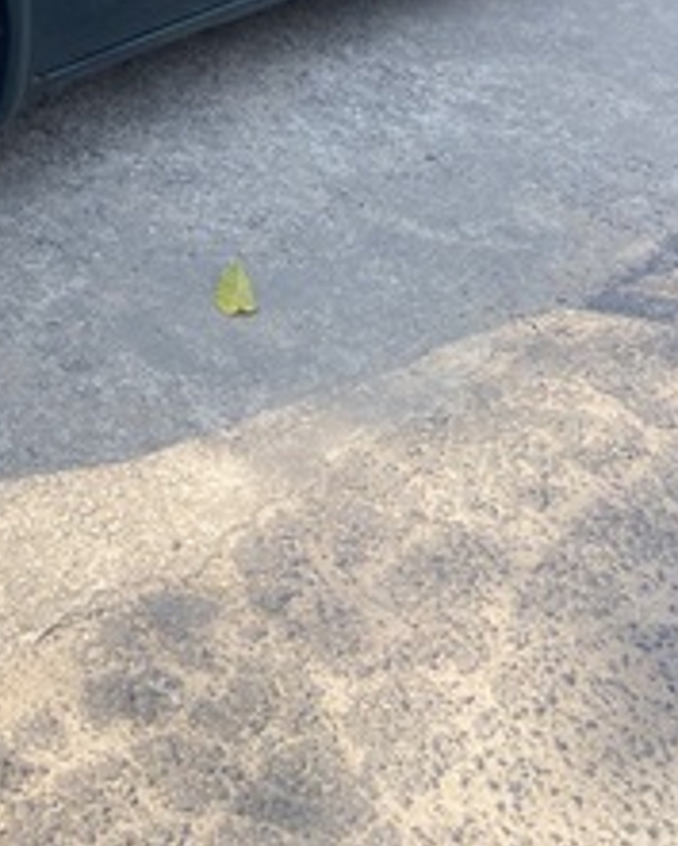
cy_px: -291
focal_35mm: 69
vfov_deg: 23.8
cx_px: -176
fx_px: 1730
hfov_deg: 20.5
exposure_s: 1/610
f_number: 1.8
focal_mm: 4.25
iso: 32
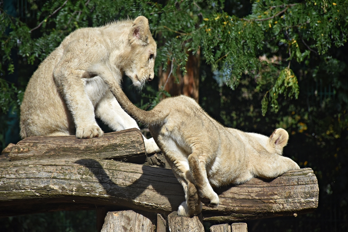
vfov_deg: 6.5
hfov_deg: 9.8
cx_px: 174
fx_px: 2030
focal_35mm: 210
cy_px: 116
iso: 400
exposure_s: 1/1250
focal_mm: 140
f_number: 5.6
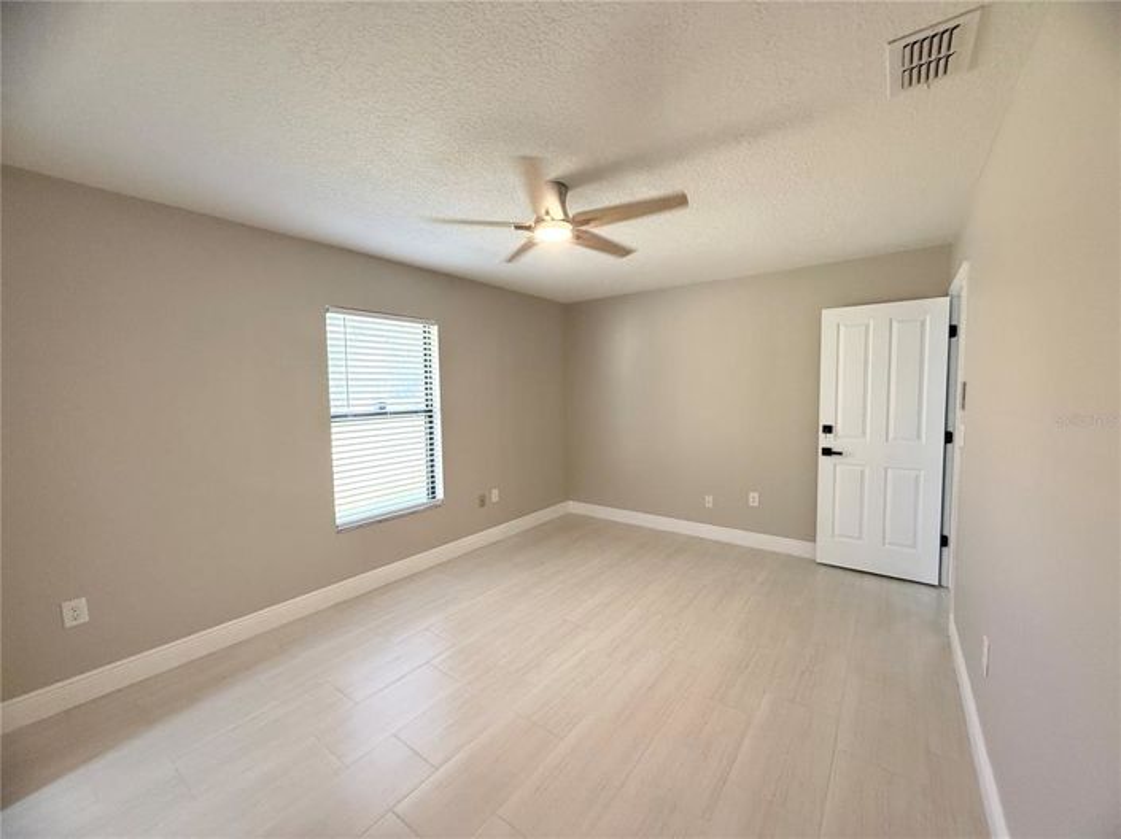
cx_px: 560
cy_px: 420
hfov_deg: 102.1
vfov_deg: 85.6
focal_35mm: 14
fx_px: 453
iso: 250
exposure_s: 1/120
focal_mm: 2.22
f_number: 2.2
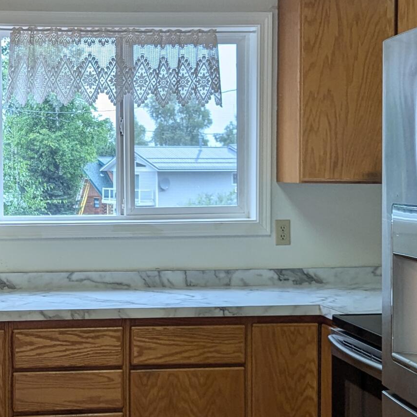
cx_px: 73
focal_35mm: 74
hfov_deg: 23.0
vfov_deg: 23.4
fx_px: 1009
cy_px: 201
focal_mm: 6.81
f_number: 1.85
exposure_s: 1/120
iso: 75
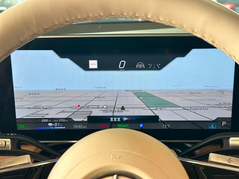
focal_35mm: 48
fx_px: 331
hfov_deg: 39.7
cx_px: 120
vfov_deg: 30.3
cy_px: 90
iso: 125
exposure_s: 1/126
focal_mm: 6.86
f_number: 1.78
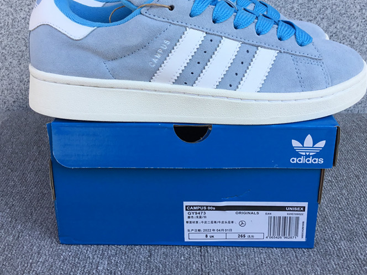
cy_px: 93
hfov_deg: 44.8
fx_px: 445
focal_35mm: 42
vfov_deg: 34.1
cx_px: 196
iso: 25
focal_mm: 3.3
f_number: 2.4
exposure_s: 1/482
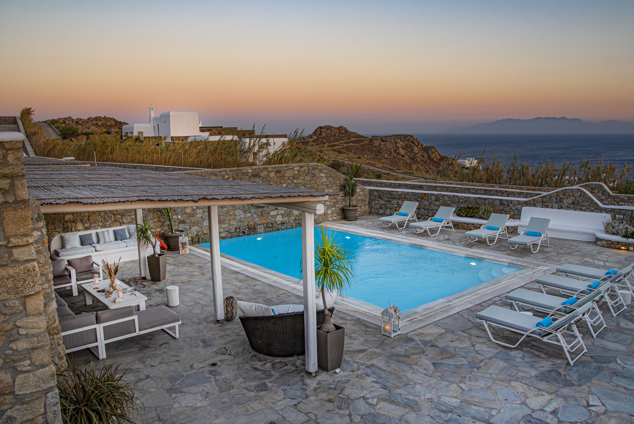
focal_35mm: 27
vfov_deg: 47.9
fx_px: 476
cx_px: 330
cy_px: 223
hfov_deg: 67.3
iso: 500
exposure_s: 1/125
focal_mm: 24
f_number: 8
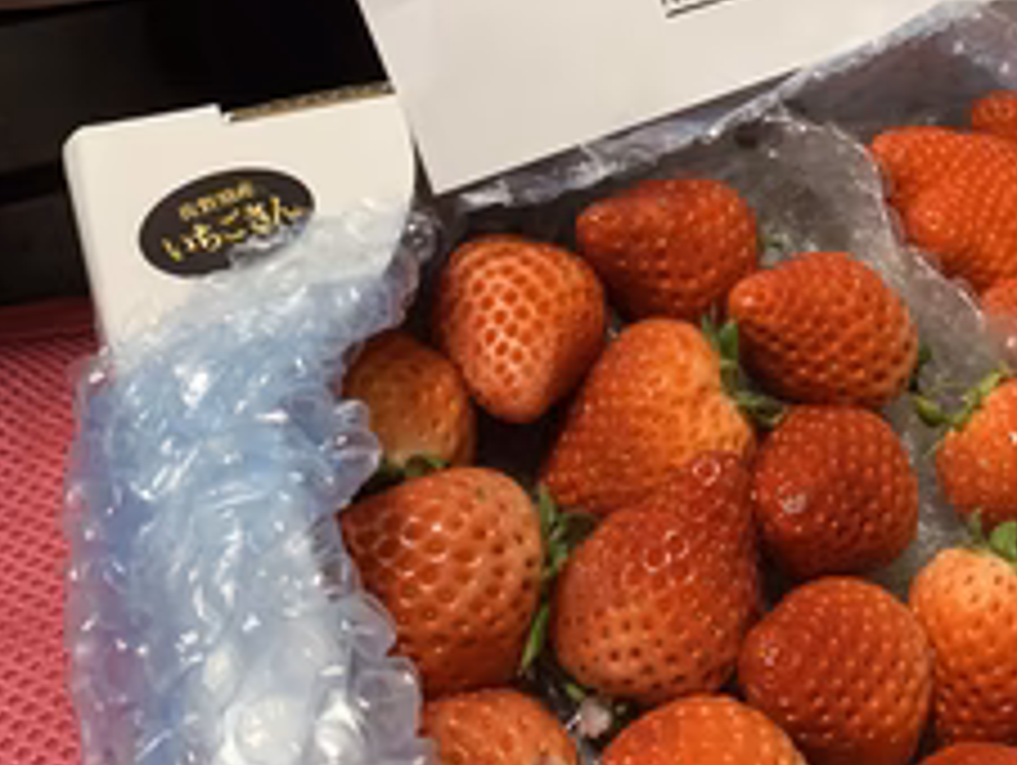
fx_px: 1353
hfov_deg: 40.0
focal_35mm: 46
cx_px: 774
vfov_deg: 30.7
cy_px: 135
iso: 160
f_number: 1.8
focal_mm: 4.25
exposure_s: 1/57
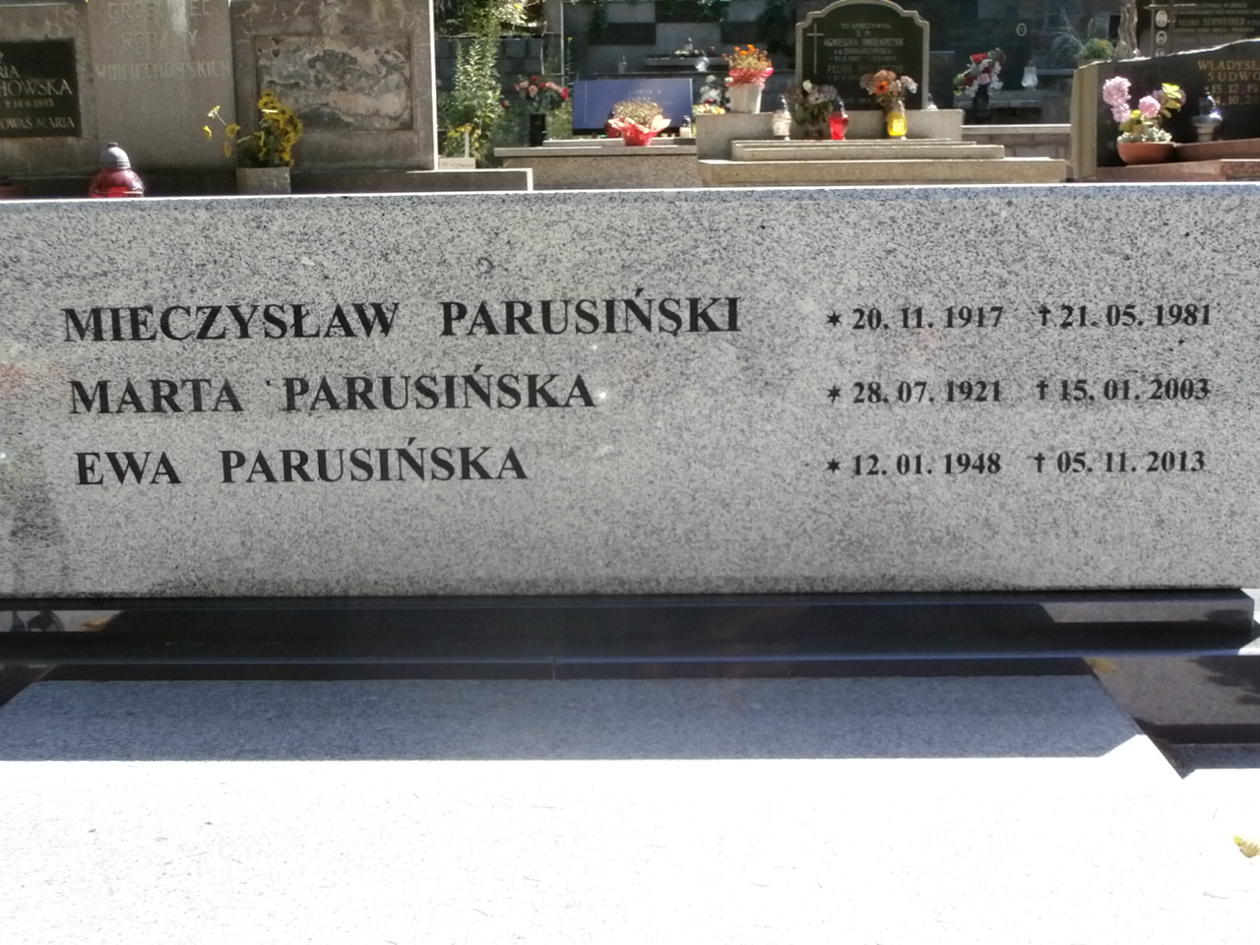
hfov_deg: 40.4
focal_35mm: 47
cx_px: 630
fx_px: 1711
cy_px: 472
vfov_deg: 30.9
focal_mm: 8.29
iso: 100
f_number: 4.2
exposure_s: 1/160
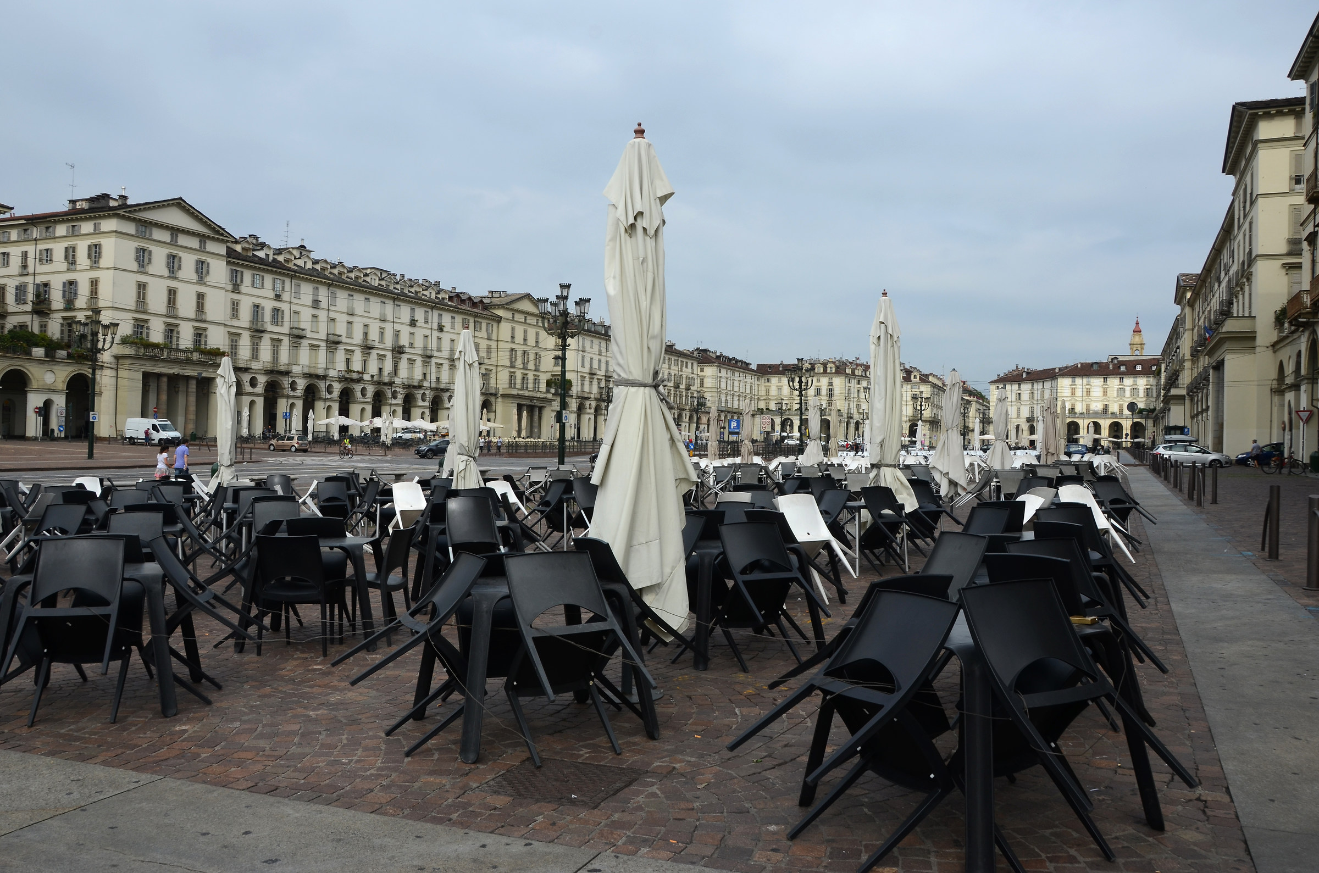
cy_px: 436
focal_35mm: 30
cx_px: 660
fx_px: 1097
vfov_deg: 43.4
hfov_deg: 62.0
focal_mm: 20
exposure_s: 1/320
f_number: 10
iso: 200
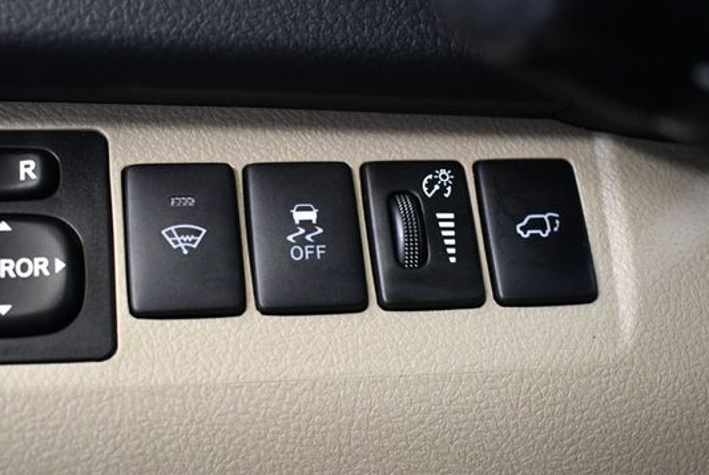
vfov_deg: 22.7
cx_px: 321
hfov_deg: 33.3
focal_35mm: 60
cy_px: 254
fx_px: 1183
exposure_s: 1/80
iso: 3200
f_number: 4
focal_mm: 25
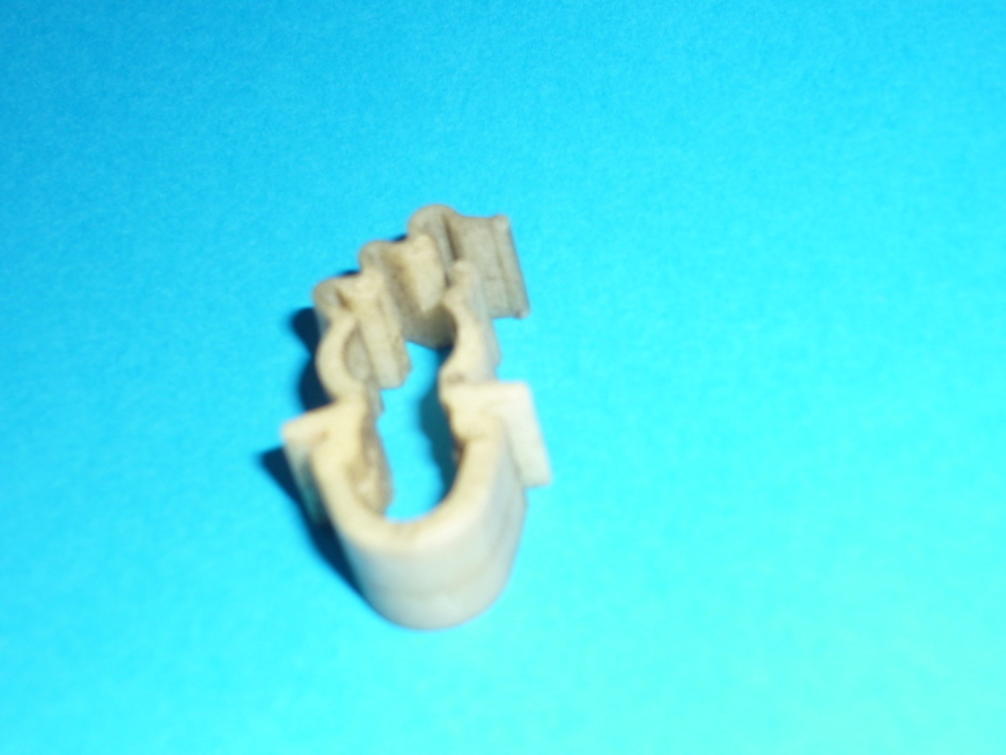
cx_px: 503
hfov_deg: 26.3
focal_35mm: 74
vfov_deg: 19.9
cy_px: 378
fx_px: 2151
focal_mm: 8.6
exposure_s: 1/40
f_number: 3.3
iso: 100
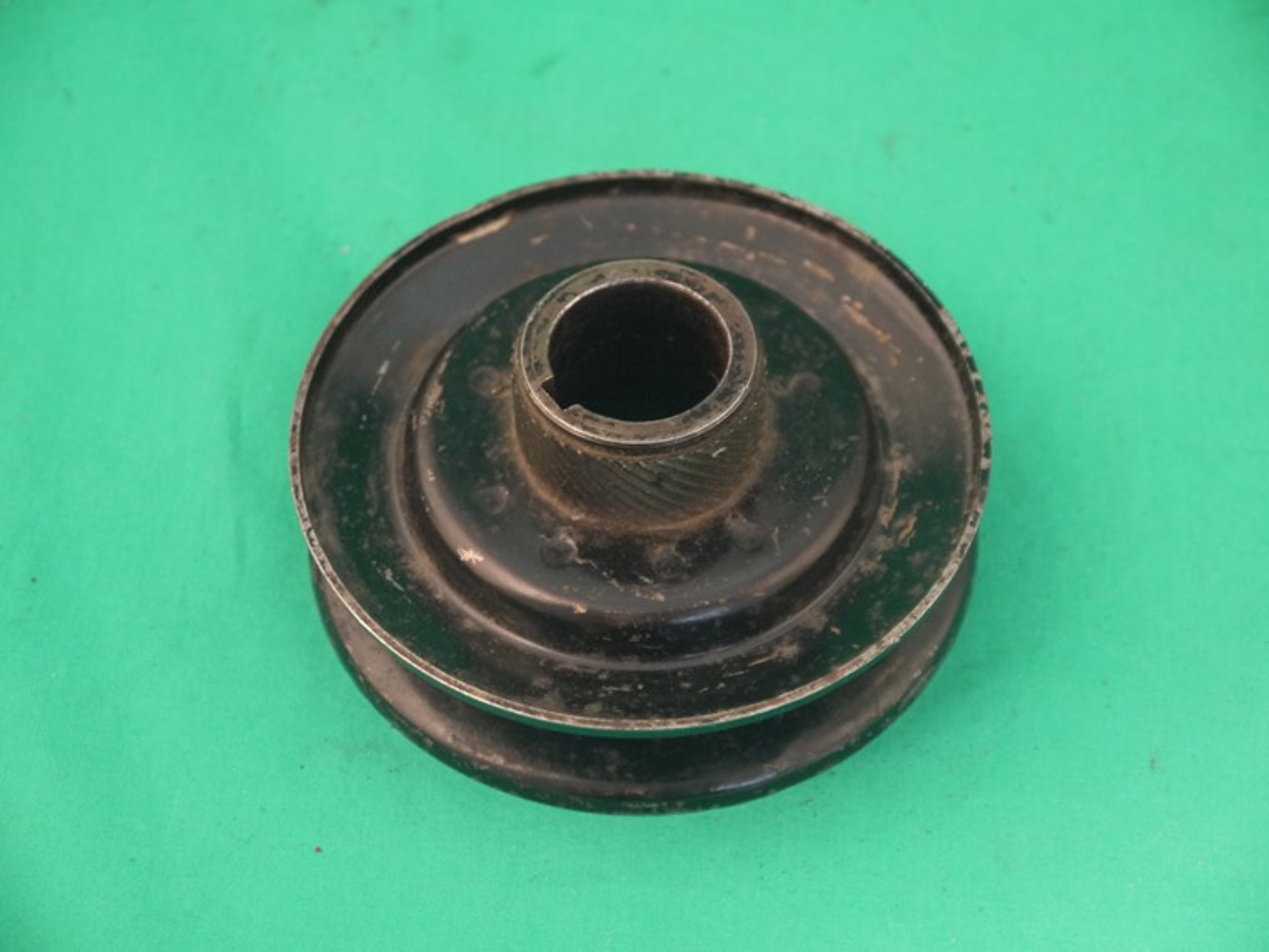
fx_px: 3079
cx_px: 634
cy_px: 476
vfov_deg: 17.6
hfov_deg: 23.3
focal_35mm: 84
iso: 800
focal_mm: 42
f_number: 5.6
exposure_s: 1/25
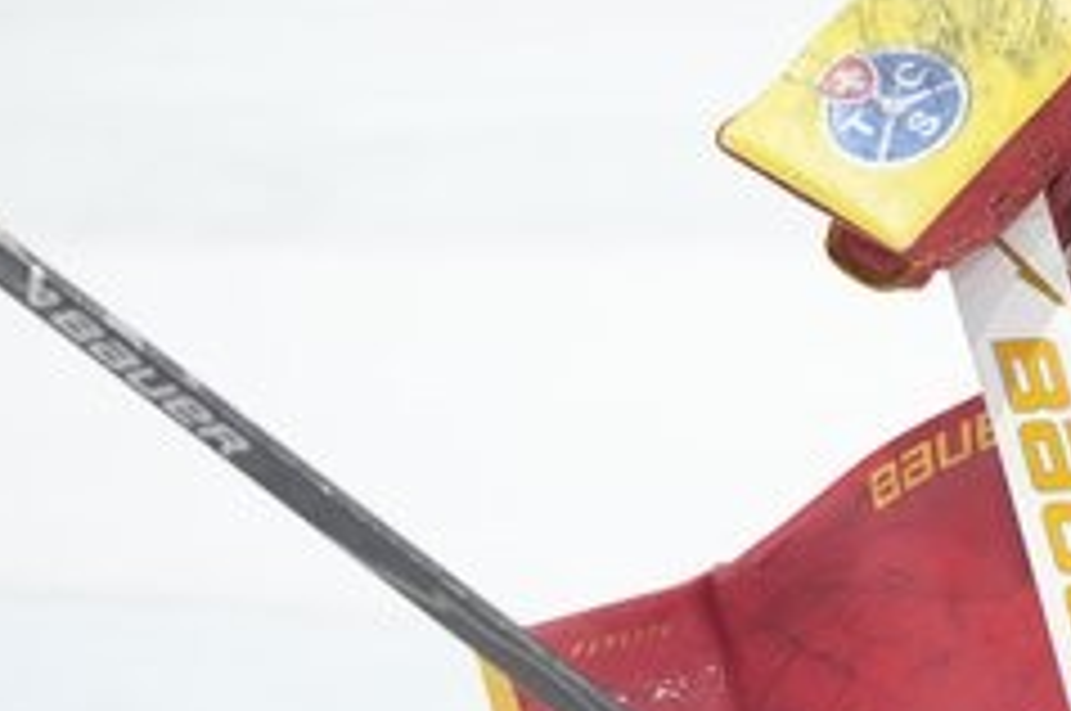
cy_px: -259
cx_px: 1526
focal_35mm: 454
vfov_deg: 3.0
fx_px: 13488
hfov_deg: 4.5
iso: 1600
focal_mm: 135
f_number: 1.8
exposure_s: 1/2000
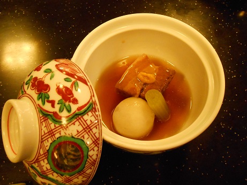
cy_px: 92
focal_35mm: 30
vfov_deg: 46.8
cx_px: 124
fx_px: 214
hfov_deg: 60.0
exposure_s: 1/5
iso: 800
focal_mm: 5.3
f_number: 3.8
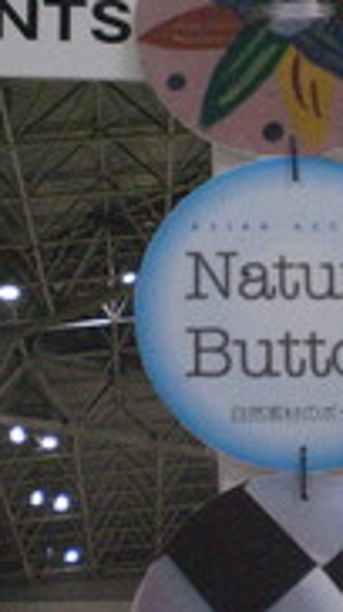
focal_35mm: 91
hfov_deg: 13.2
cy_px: 309
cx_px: 282
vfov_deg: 23.4
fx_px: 1475
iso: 800
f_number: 3.1
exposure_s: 1/125
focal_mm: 6.3
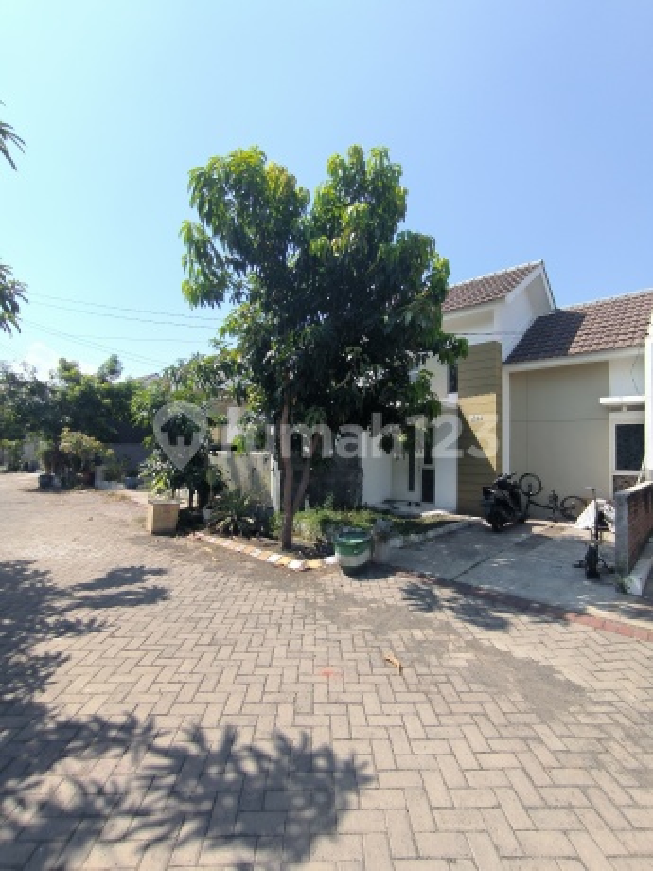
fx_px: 402
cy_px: 436
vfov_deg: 94.5
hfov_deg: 78.1
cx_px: 326
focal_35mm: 16
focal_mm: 1.65
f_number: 2.2
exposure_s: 1/744
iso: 50
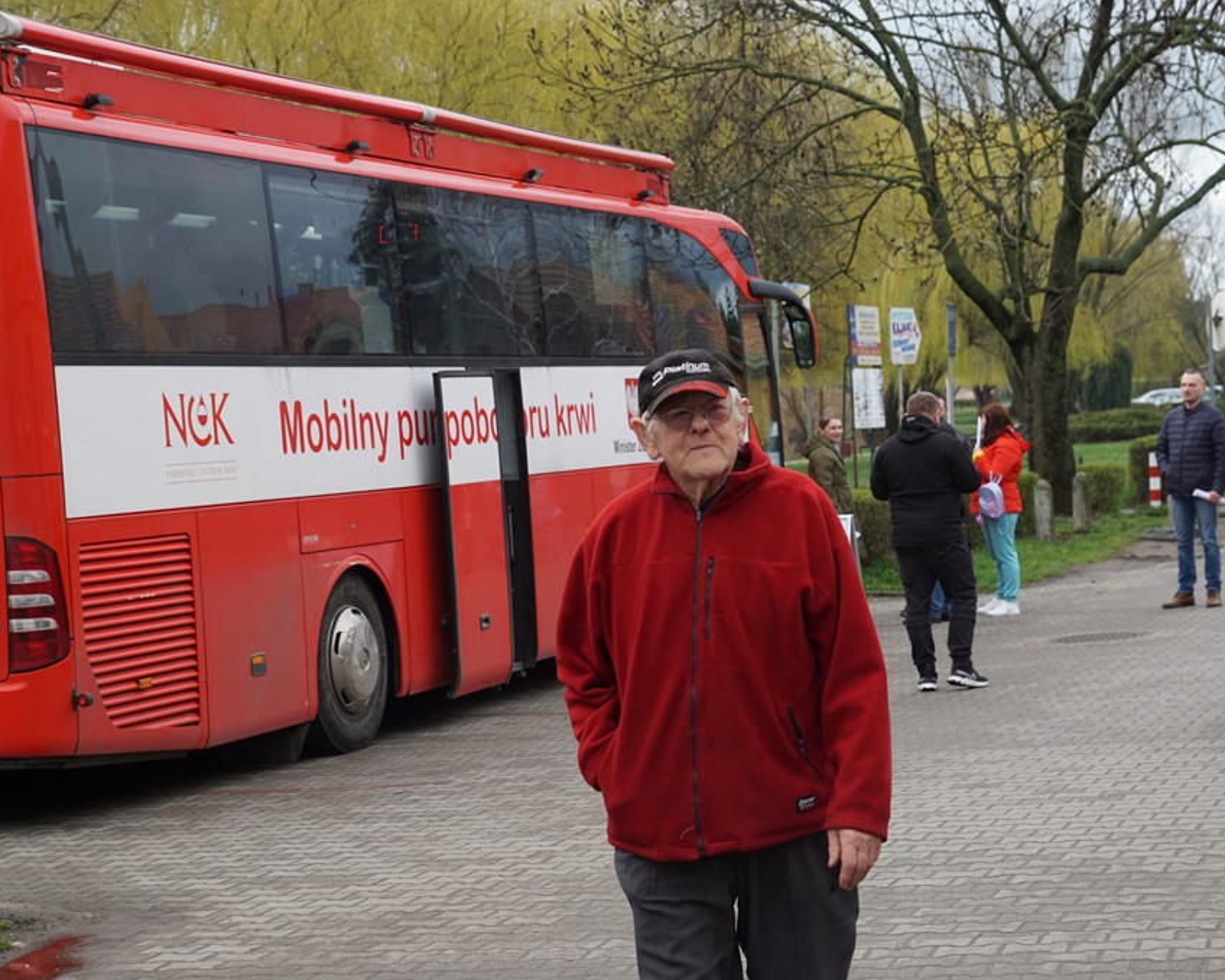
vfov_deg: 18.1
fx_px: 3081
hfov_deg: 22.5
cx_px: 669
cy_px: 491
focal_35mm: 85
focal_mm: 50
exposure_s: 1/200
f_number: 4.5
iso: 100
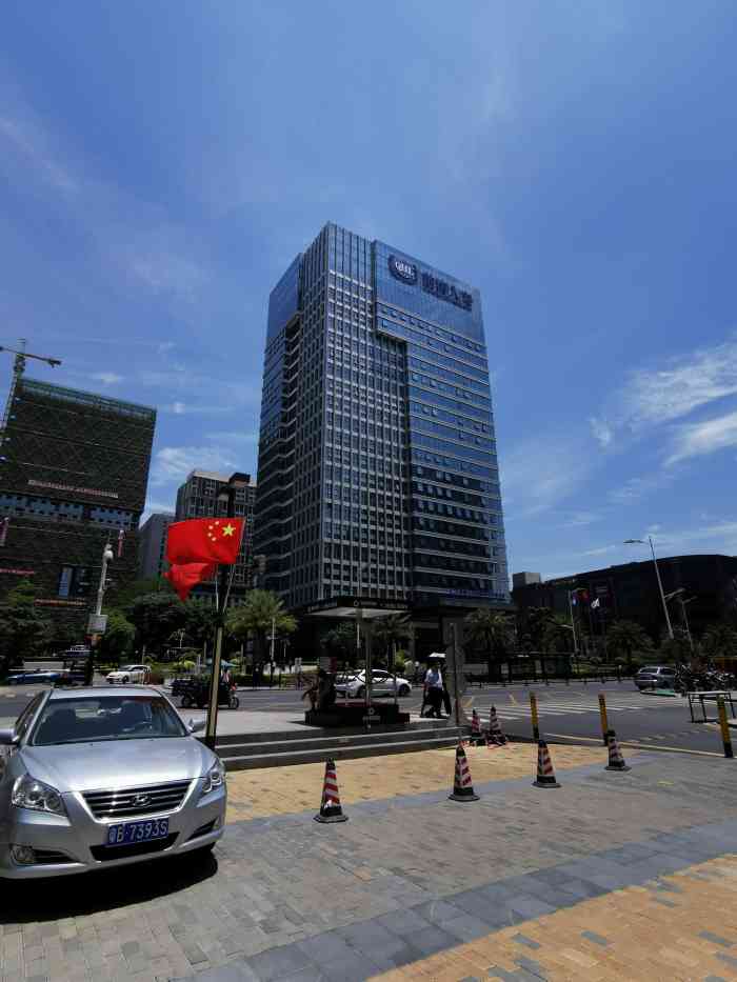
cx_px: 368
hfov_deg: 74.7
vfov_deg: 91.0
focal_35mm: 17
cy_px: 491
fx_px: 482
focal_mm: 2.26
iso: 50
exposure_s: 1/2000
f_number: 2.2
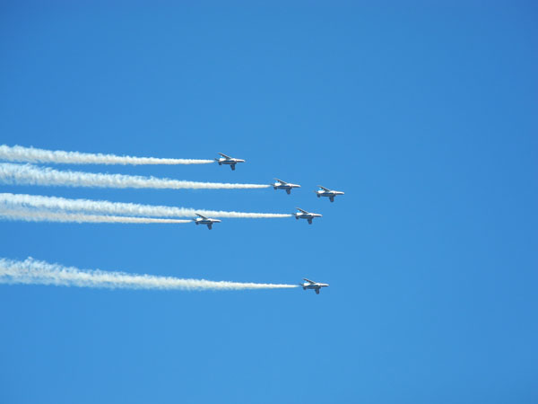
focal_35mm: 200
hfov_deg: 9.9
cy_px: 202
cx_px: 269
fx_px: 3108
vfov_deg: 7.4
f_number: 5.6
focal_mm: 42.6
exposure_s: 1/358
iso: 100
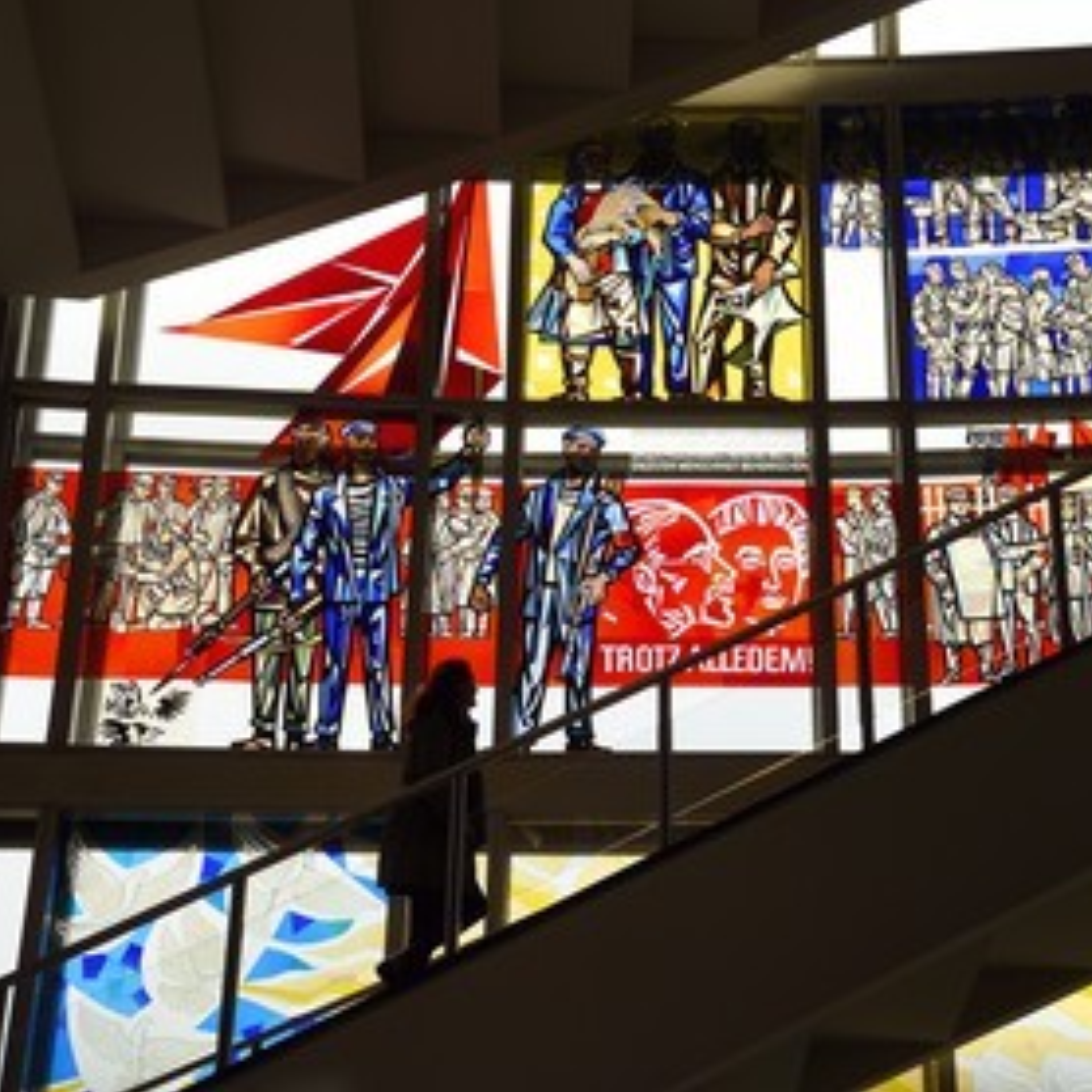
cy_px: 546
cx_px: 672
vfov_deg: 31.6
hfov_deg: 31.5
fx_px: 1927
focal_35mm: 54
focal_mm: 42
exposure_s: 1/200
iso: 200
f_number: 11
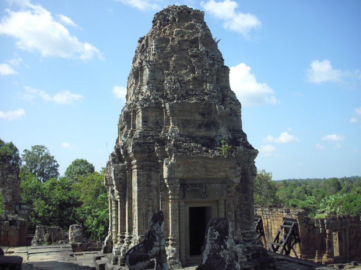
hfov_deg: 49.0
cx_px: 180
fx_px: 396
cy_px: 135
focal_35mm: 38
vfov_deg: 37.7
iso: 100
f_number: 8
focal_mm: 6.2
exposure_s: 1/160
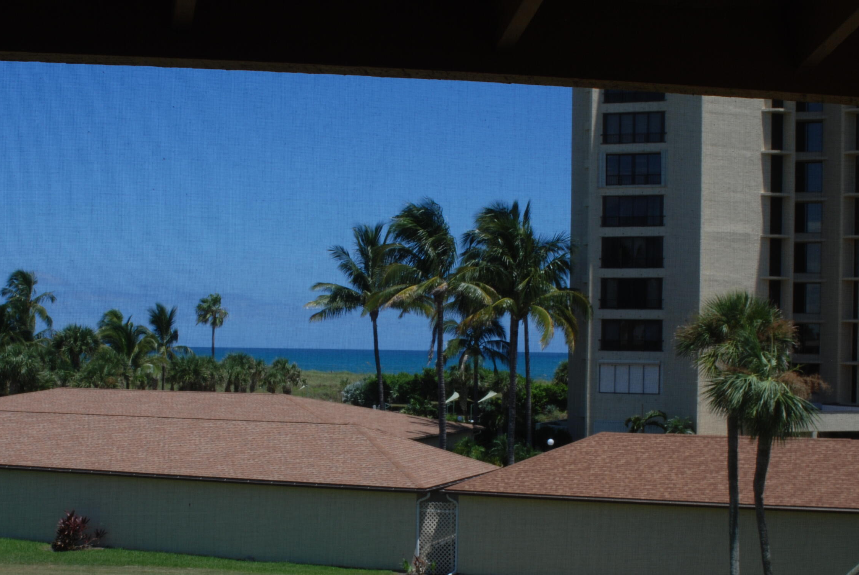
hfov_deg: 35.6
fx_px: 1338
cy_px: 365
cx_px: 404
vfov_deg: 24.2
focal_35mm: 56
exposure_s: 1/200
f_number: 7.1
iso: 100
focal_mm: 28
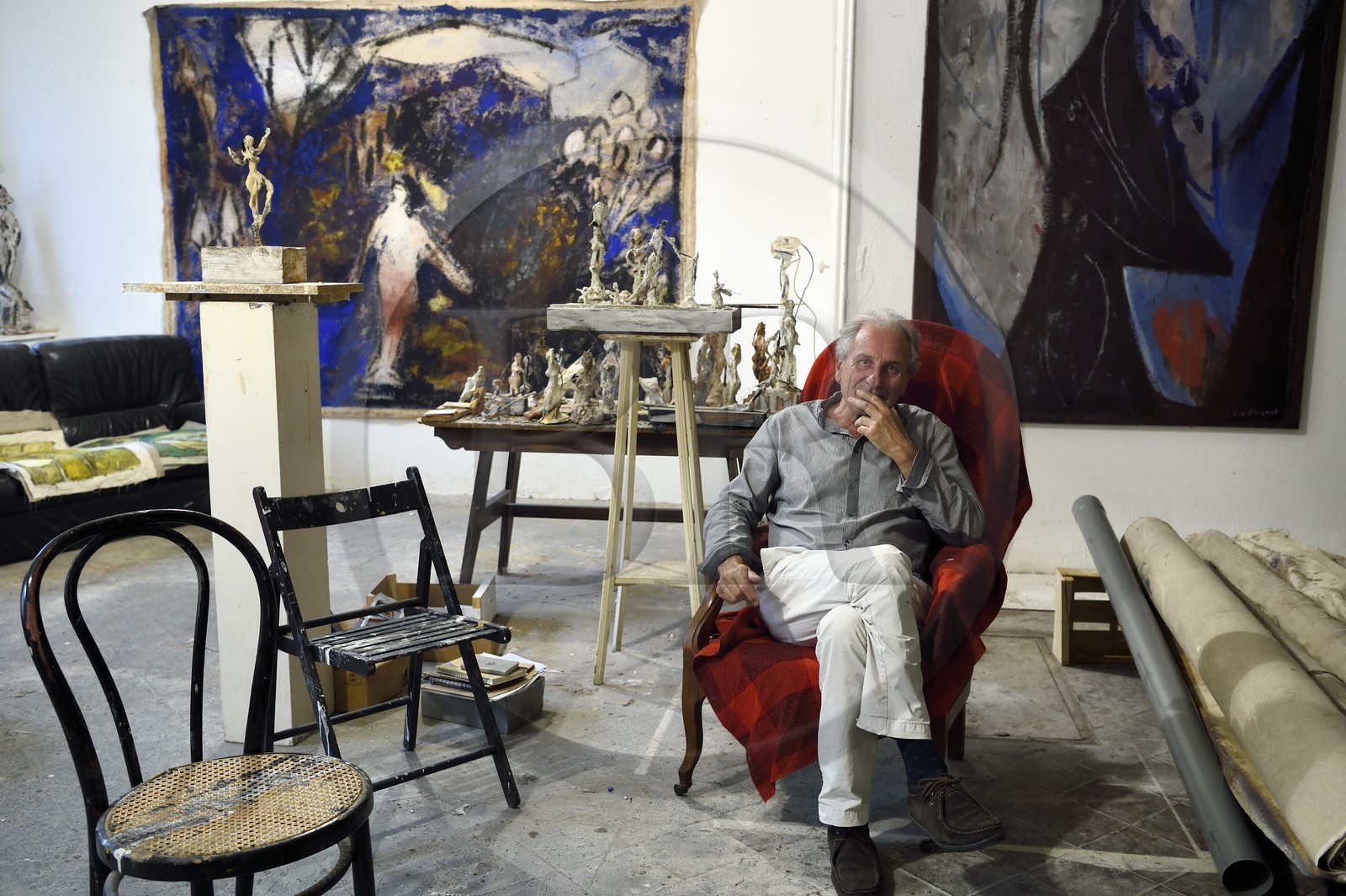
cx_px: 673
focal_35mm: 34
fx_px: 1271
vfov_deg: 38.8
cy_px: 448
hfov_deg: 55.8
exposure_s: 1/60
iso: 1600
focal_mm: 34
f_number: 4
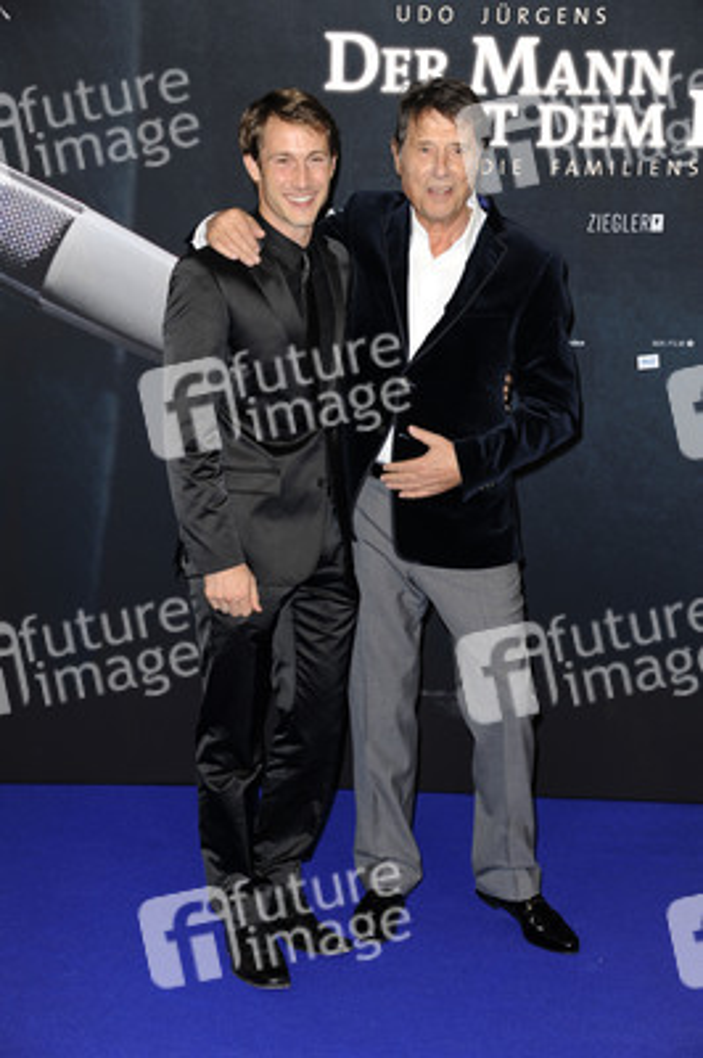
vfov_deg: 24.8
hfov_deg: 16.6
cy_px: 529
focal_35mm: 82
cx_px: 352
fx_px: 2406
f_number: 6.3
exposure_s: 1/160
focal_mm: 82
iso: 500
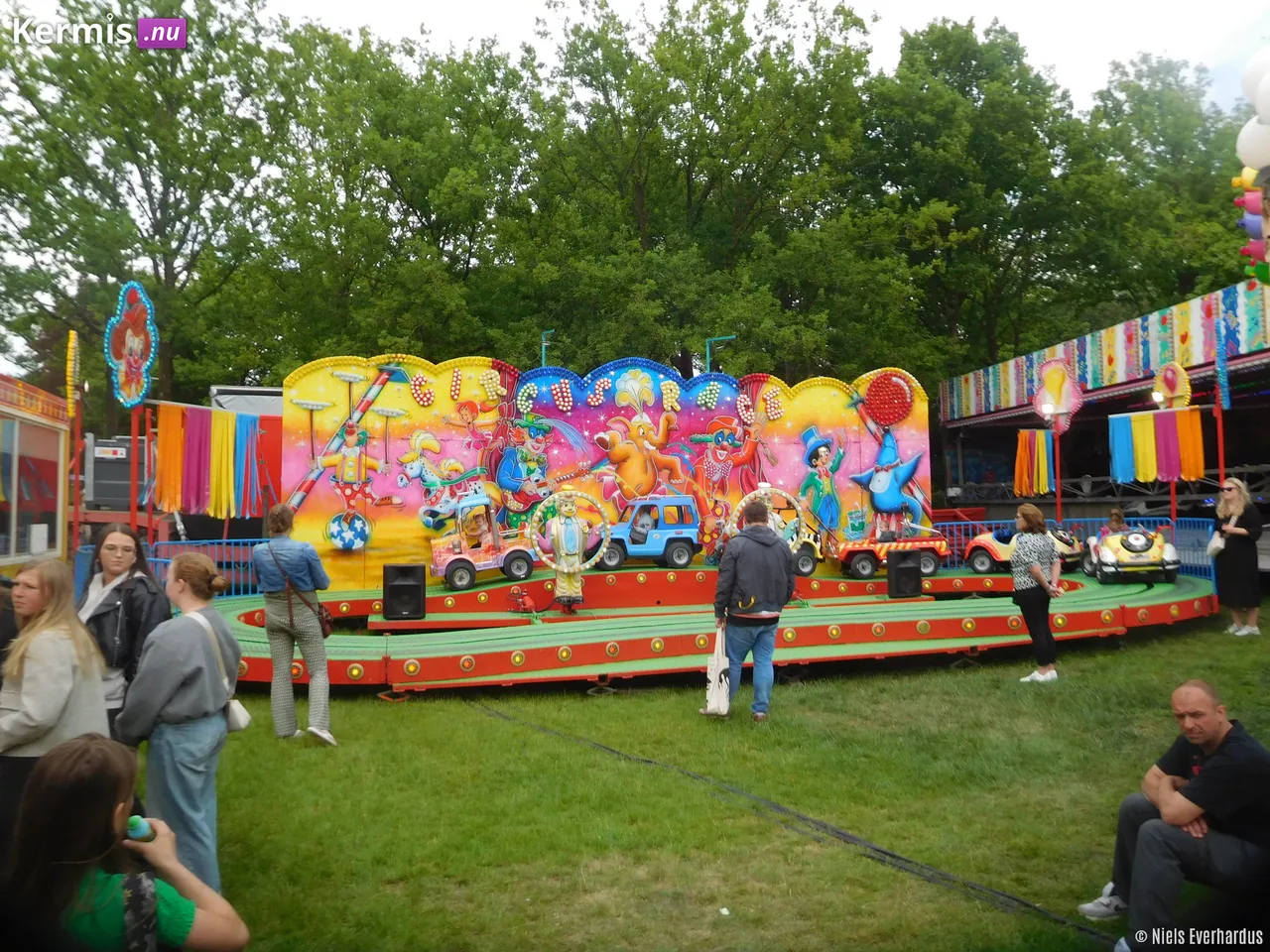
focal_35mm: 25
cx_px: 635
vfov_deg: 54.9
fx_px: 917
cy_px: 476
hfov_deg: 69.4
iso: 125
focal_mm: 4.5
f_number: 3.4
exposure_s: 1/500
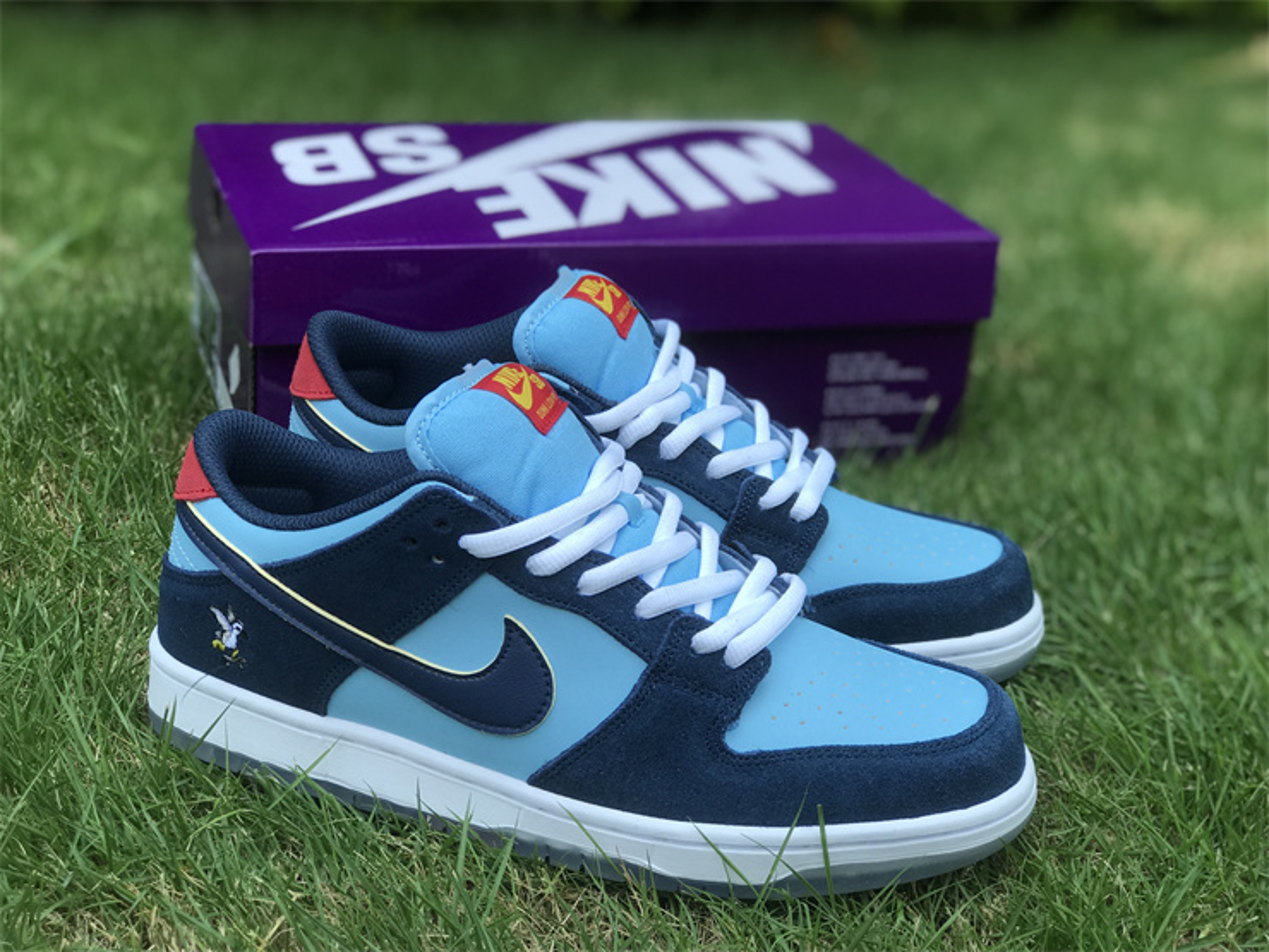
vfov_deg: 25.7
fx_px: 2090
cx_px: 634
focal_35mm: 57
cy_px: 476
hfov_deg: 33.8
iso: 20
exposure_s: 1/241
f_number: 2.8
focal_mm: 6.6
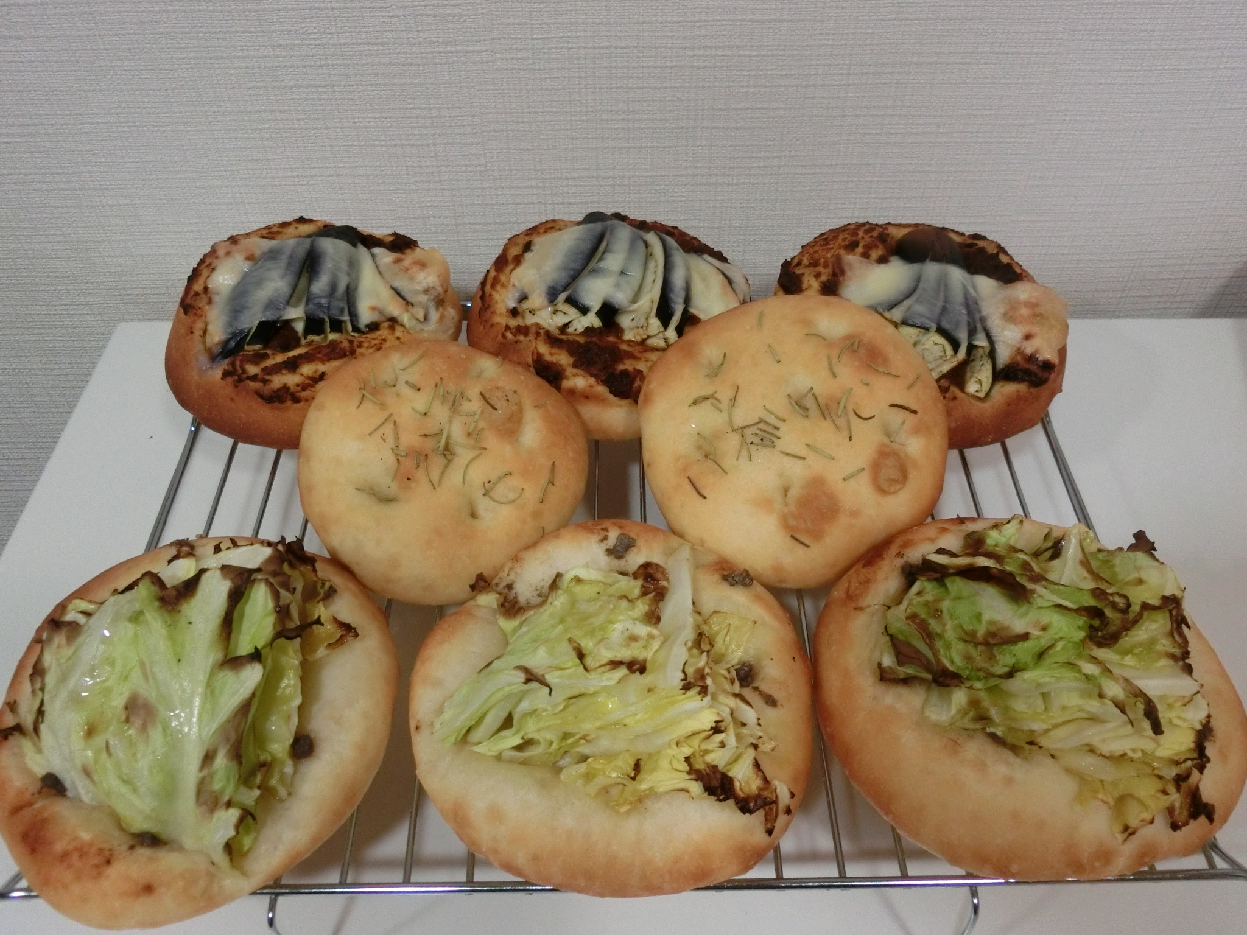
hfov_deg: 61.7
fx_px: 1045
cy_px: 468
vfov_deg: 48.2
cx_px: 624
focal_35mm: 29
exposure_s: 1/60
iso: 400
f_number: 3.7
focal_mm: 5.2
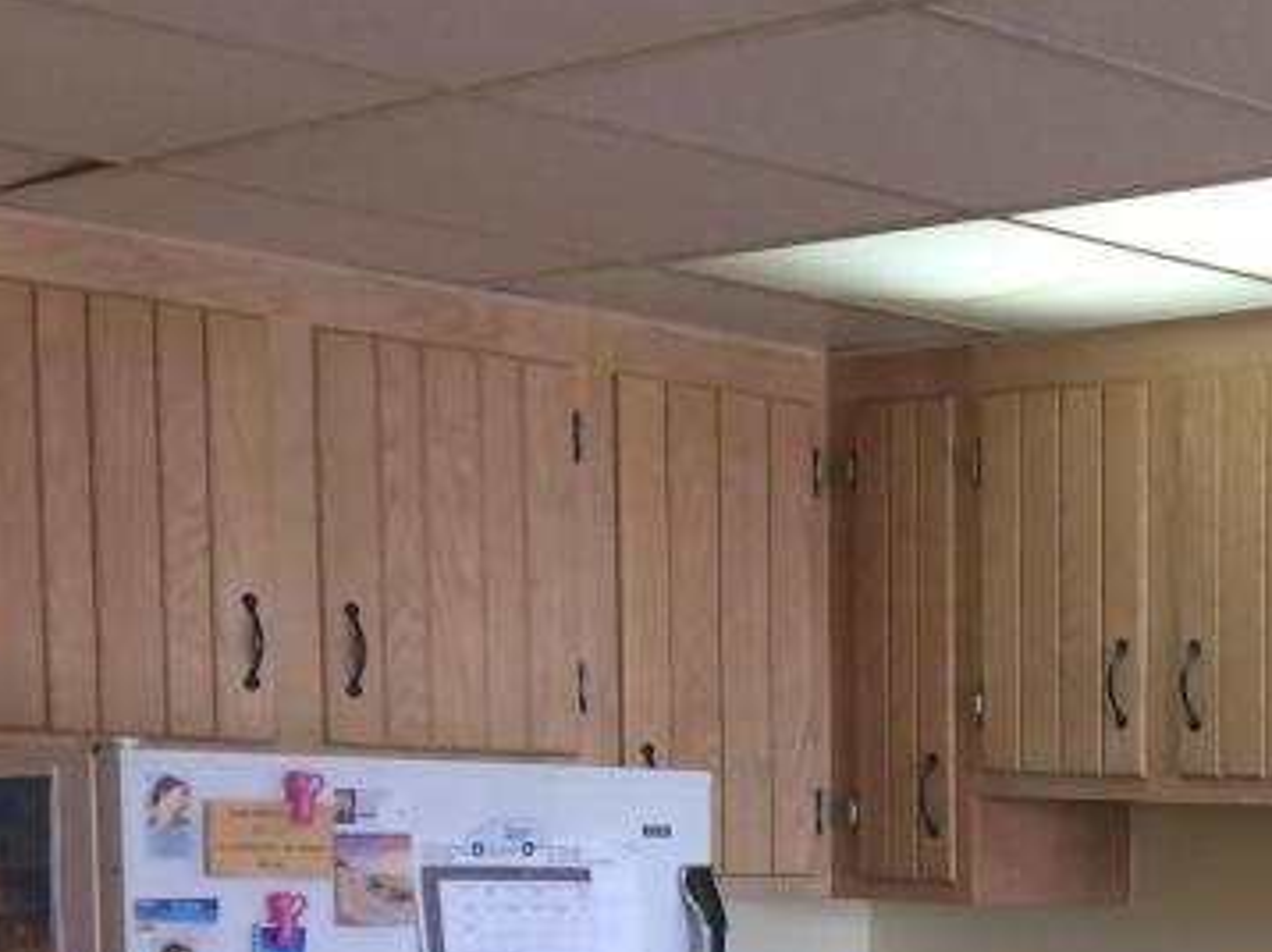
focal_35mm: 83
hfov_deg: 21.7
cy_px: 1233
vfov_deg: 16.8
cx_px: 1560
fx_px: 3048
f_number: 2.2
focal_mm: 4.15
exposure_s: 1/40
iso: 40
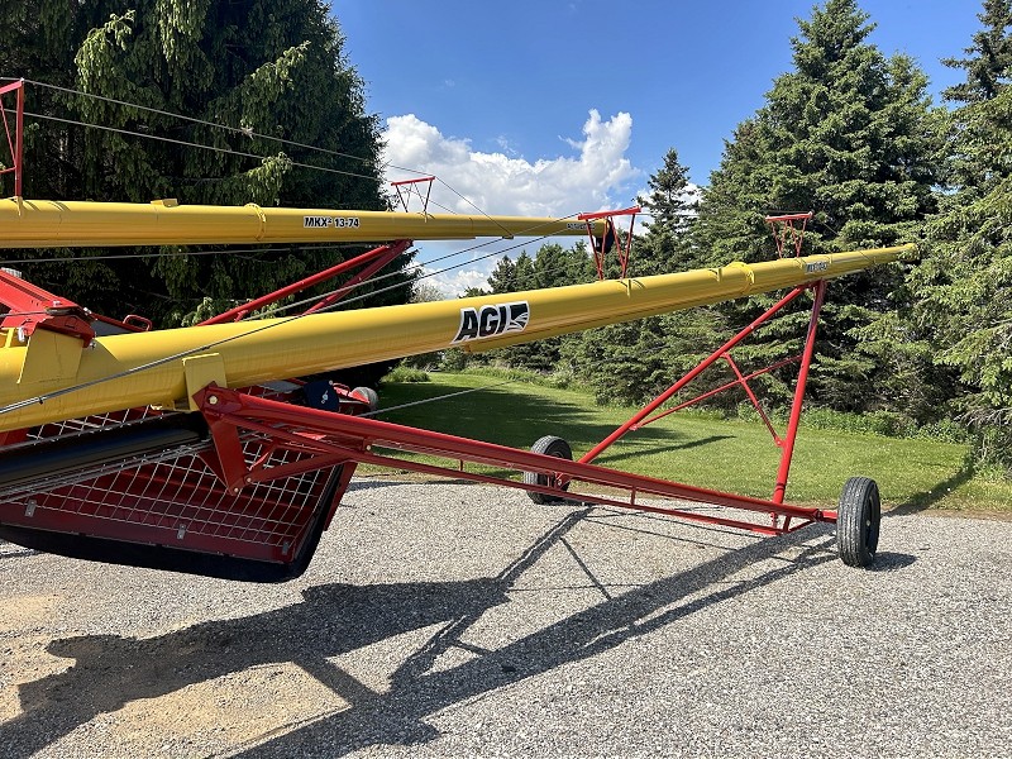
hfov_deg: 67.3
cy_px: 380
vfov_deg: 53.1
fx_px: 760
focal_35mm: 26
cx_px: 506
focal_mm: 5.7
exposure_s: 1/3077
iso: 50
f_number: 1.5
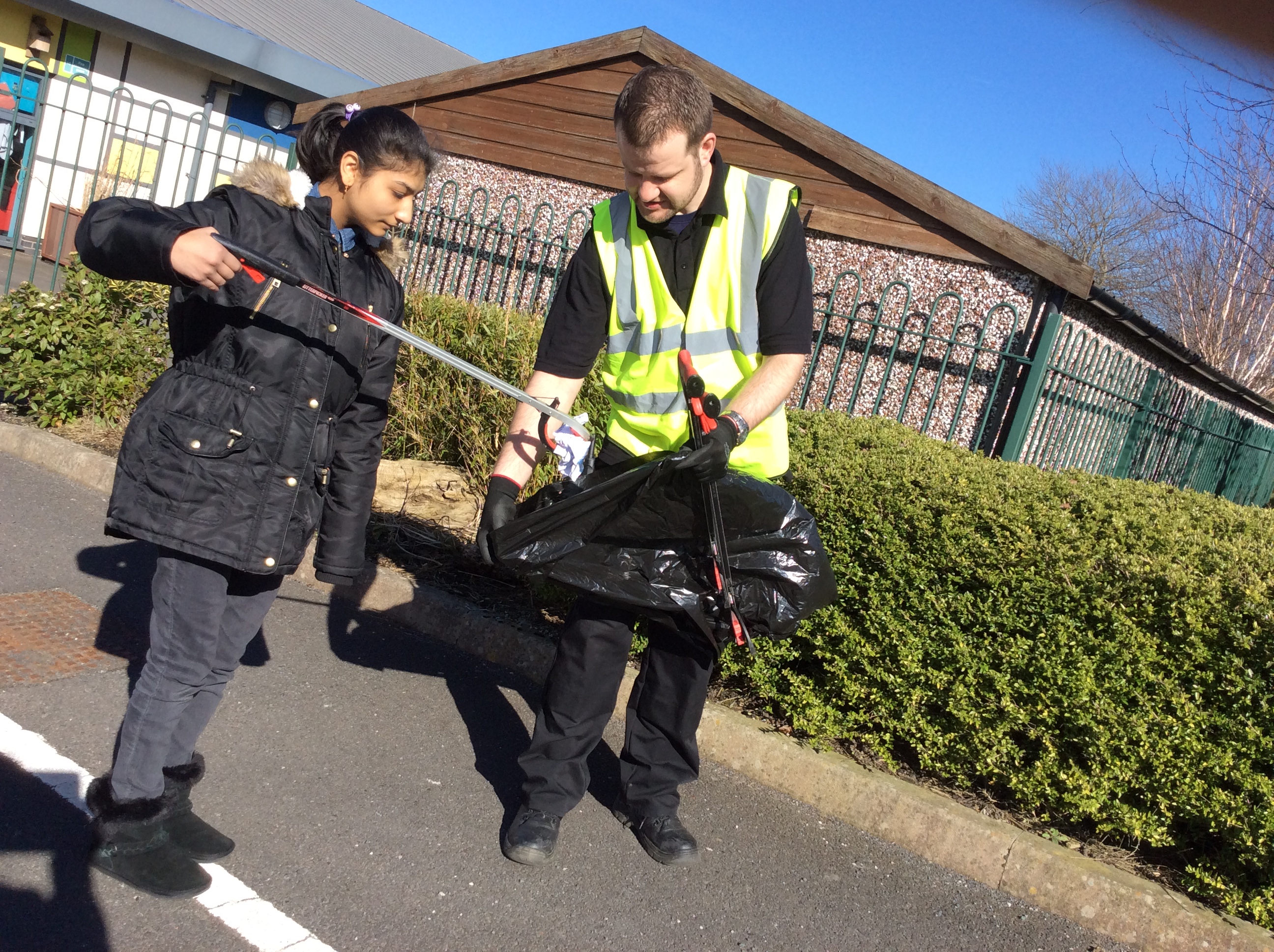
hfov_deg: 56.9
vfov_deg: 44.1
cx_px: 637
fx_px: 1176
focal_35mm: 32
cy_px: 476
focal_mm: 3.3
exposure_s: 1/1217
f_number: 2.4
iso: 32
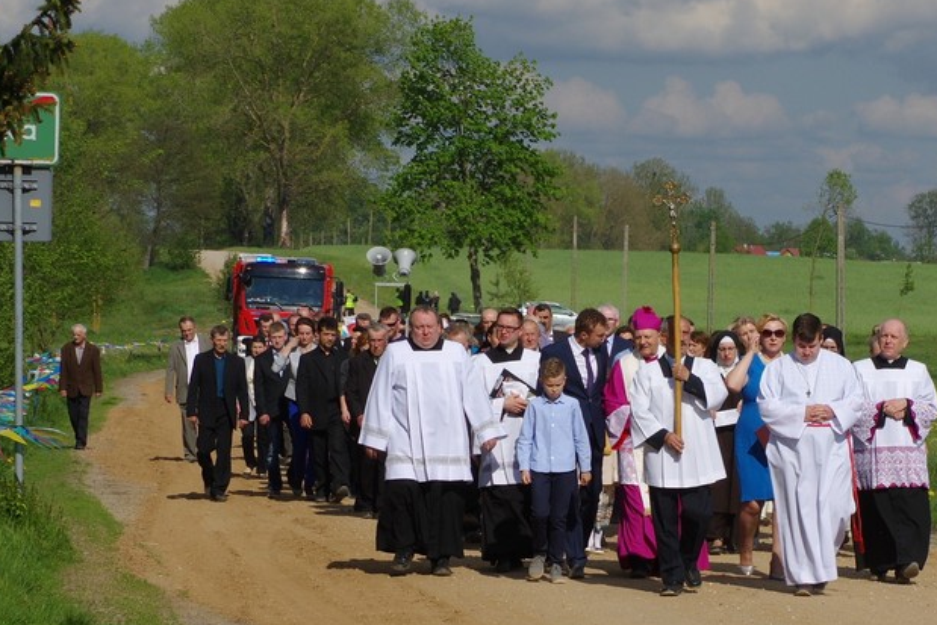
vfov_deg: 6.3
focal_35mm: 217
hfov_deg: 9.5
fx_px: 5649
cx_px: 778
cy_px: 388
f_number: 11
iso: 100
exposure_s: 1/250
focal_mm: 70
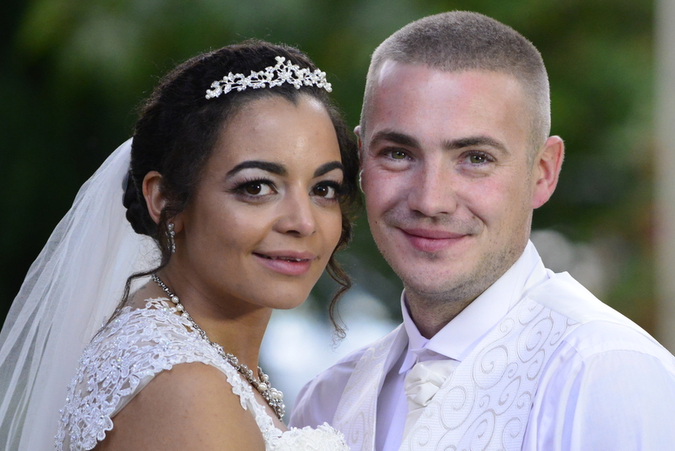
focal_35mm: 310
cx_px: 581
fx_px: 5816
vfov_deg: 4.4
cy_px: 376
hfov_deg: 6.6
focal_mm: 150
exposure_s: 1/800
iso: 3200
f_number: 2.8
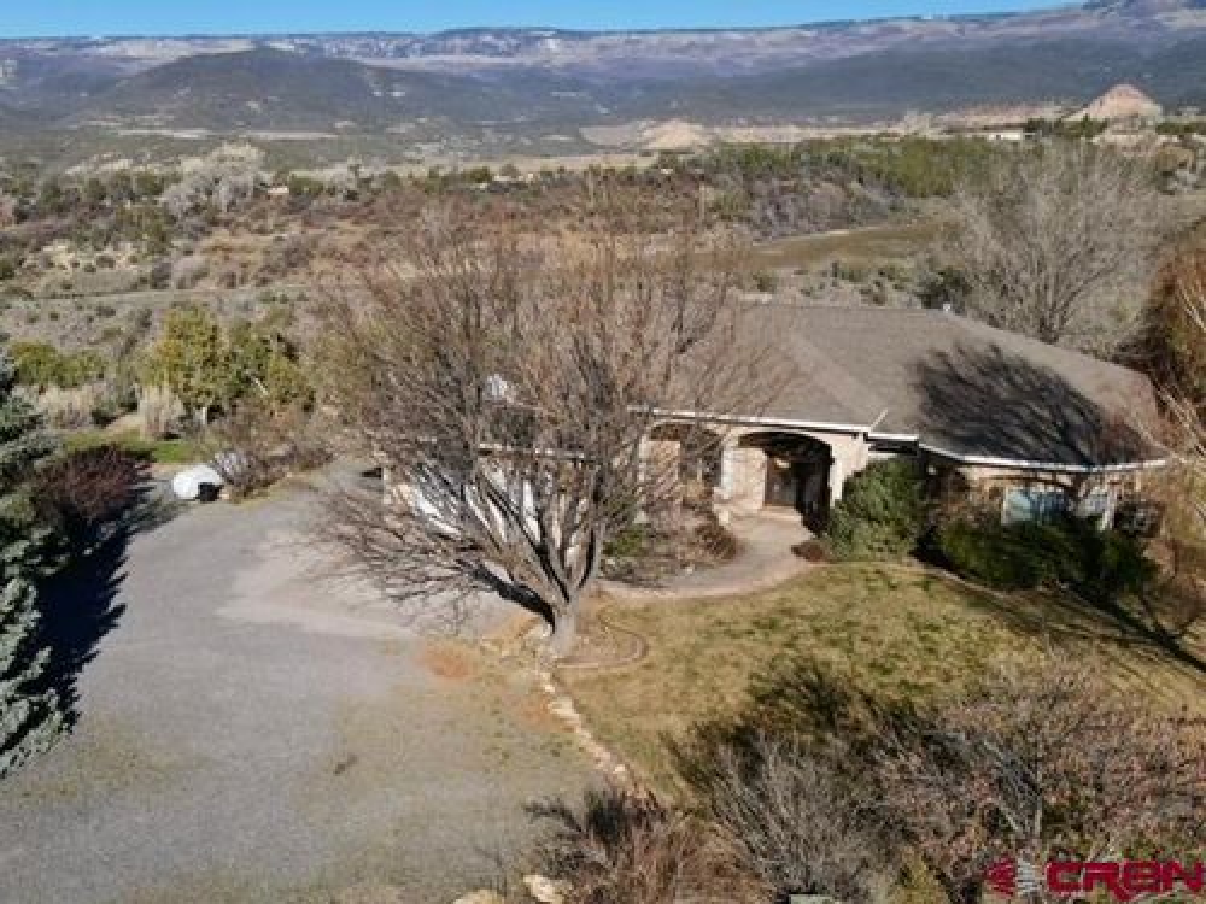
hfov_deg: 71.6
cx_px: 603
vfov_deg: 56.8
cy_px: 452
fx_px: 836
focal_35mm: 24
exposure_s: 1/80
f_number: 2.8
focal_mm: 4.5
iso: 100
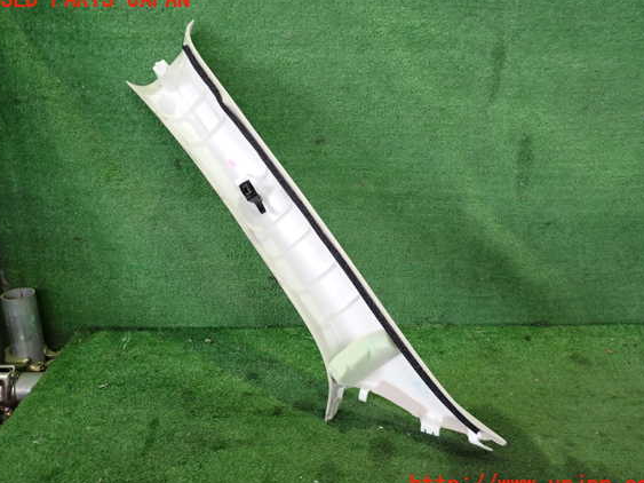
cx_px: 325
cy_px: 243
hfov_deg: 56.8
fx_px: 595
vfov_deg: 44.1
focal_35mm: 32
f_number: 2.3
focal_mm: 5.4
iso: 320
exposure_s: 1/30
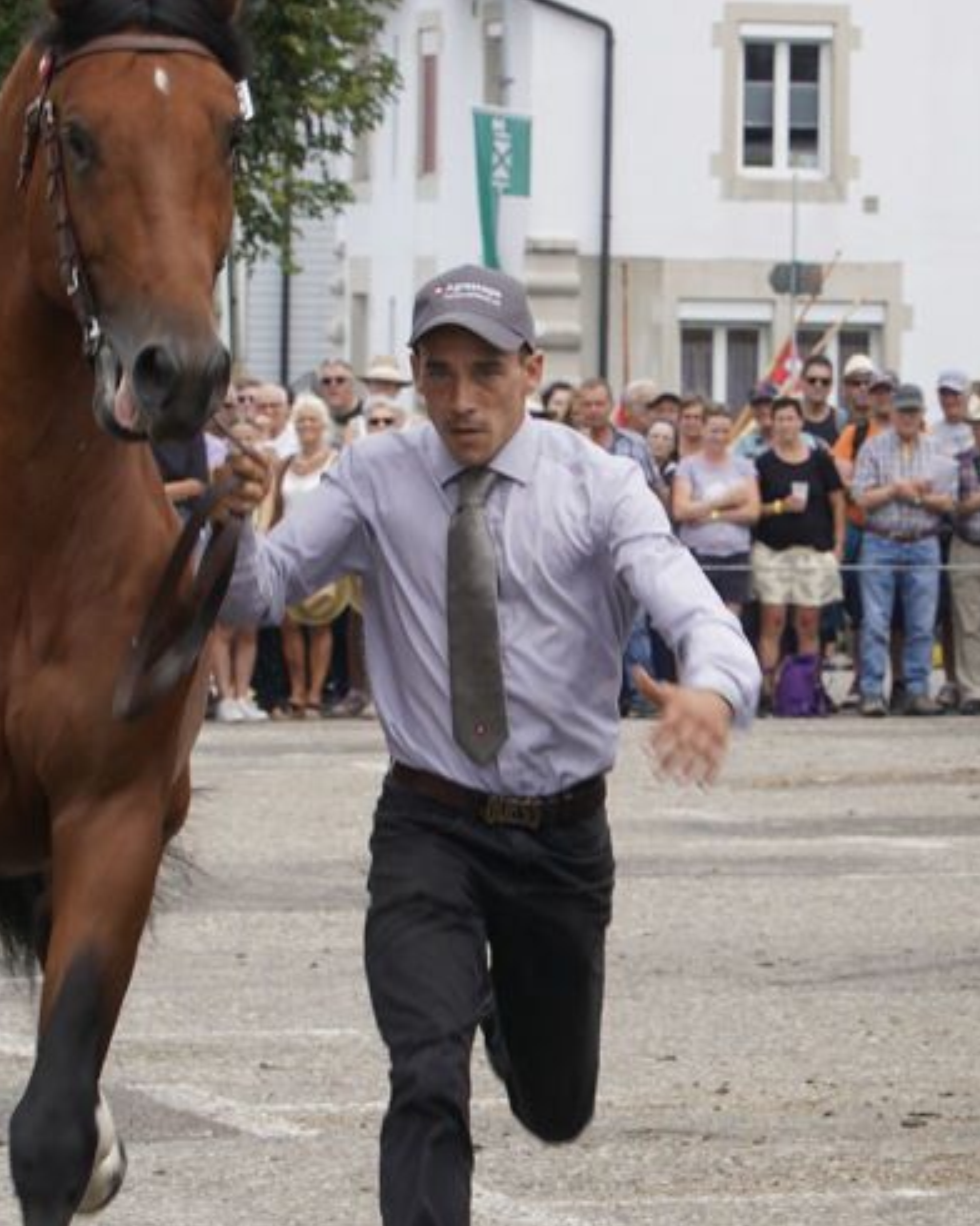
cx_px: 732
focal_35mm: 253
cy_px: 636
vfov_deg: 7.6
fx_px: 9173
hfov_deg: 6.1
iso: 160
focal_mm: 110
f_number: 11
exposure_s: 1/160
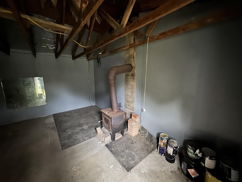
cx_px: 121
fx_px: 98
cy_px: 91
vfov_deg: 85.7
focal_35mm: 14
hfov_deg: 102.1
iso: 1250
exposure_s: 1/11
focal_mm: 2.22
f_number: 2.2
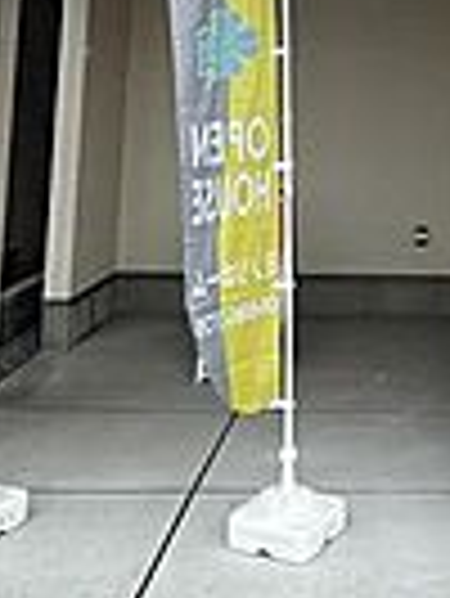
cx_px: 432
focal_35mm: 63
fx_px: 1090
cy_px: -90
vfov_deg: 27.6
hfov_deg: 22.6
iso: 50
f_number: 2.2
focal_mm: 2.22
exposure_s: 1/921
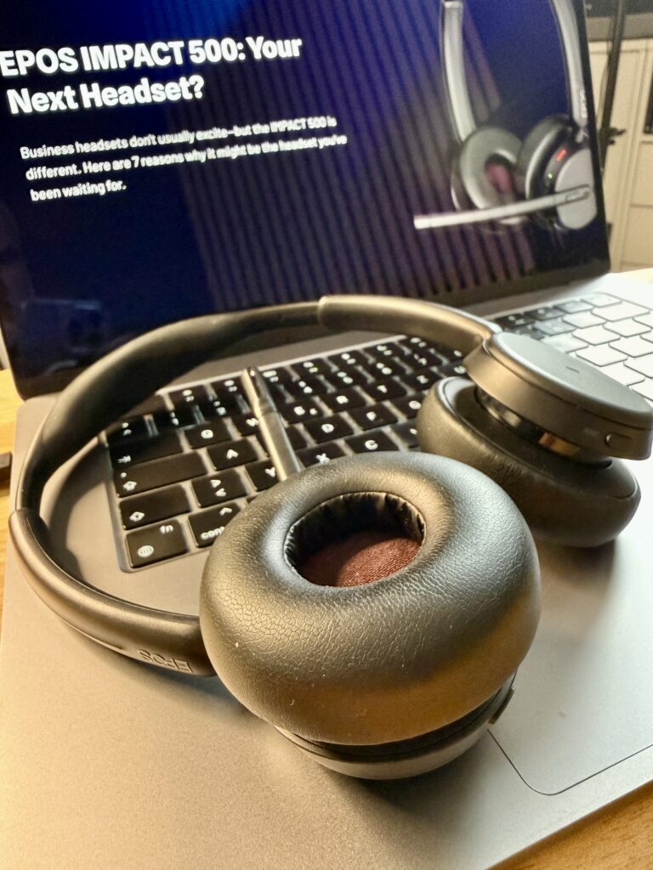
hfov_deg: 56.8
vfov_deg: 71.6
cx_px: 326
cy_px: 435
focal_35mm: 24
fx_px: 604
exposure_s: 1/60
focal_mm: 2.22
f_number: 2.2
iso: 1000
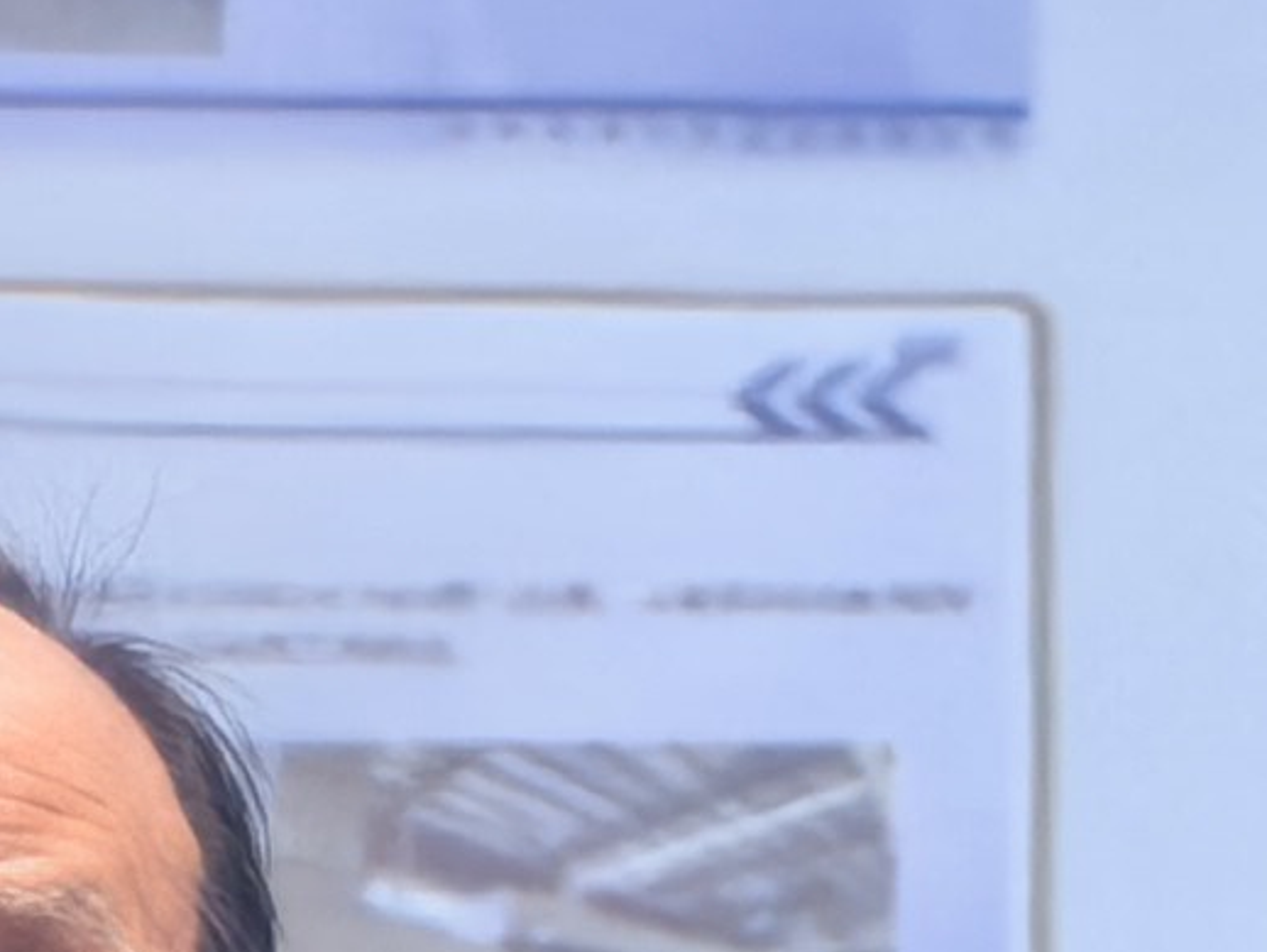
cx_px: 1091
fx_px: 18236
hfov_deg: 4.0
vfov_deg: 3.0
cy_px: 2183
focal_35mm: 498
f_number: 2
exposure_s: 1/45
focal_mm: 5.75
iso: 160
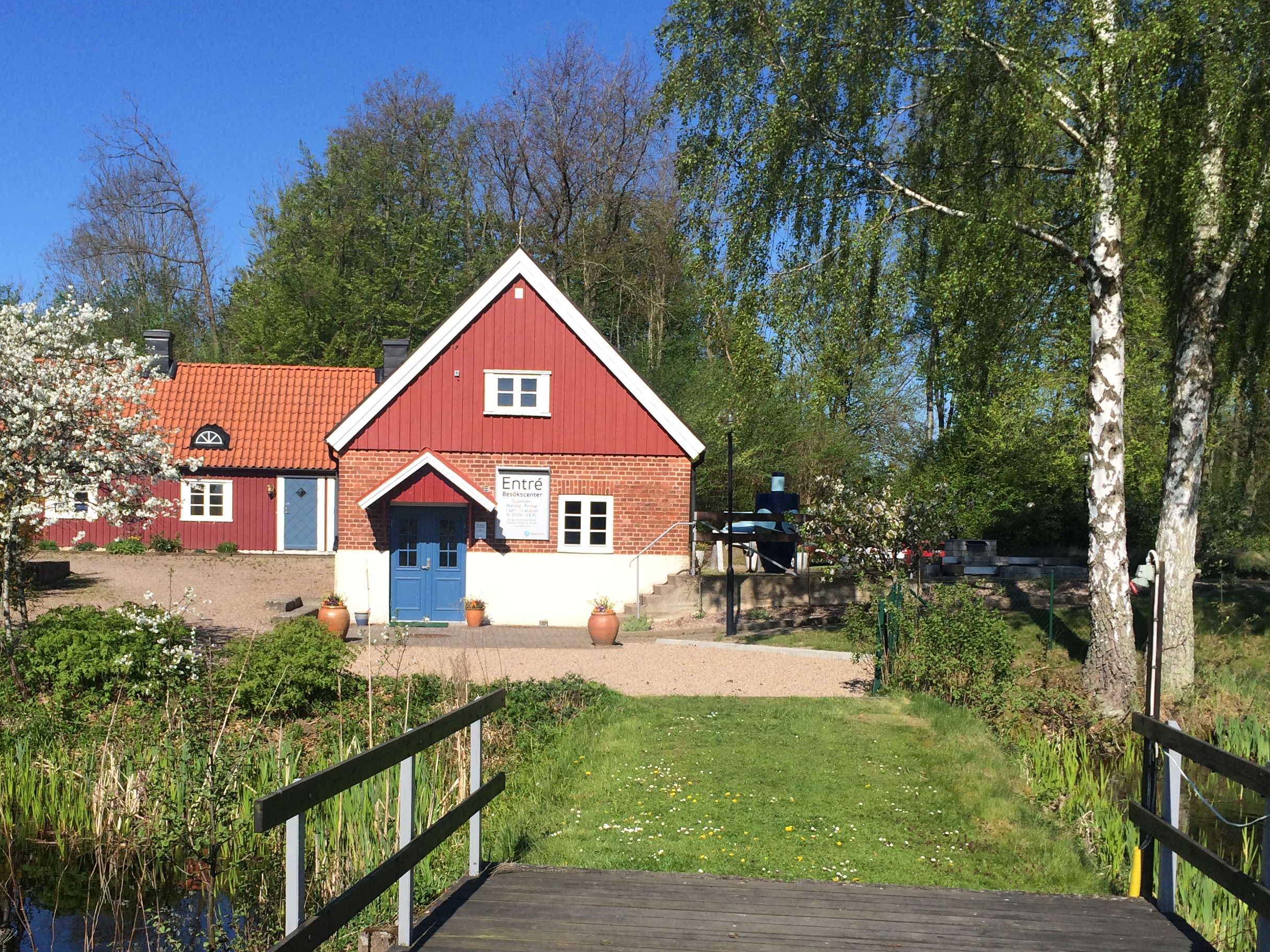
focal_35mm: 39
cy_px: 608
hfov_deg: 47.7
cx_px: 535
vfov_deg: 36.6
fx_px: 1431
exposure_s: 1/2053
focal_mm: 4.15
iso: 32
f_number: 2.2
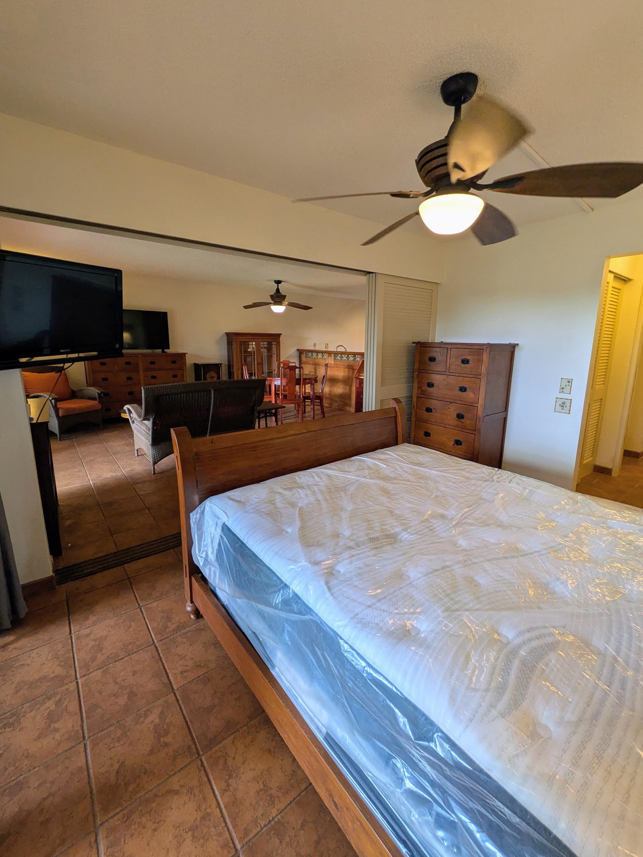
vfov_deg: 98.1
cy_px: 405
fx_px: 371
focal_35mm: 15
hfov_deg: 81.7
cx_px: 333
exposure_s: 1/100
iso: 103
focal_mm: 1.83
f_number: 2.2
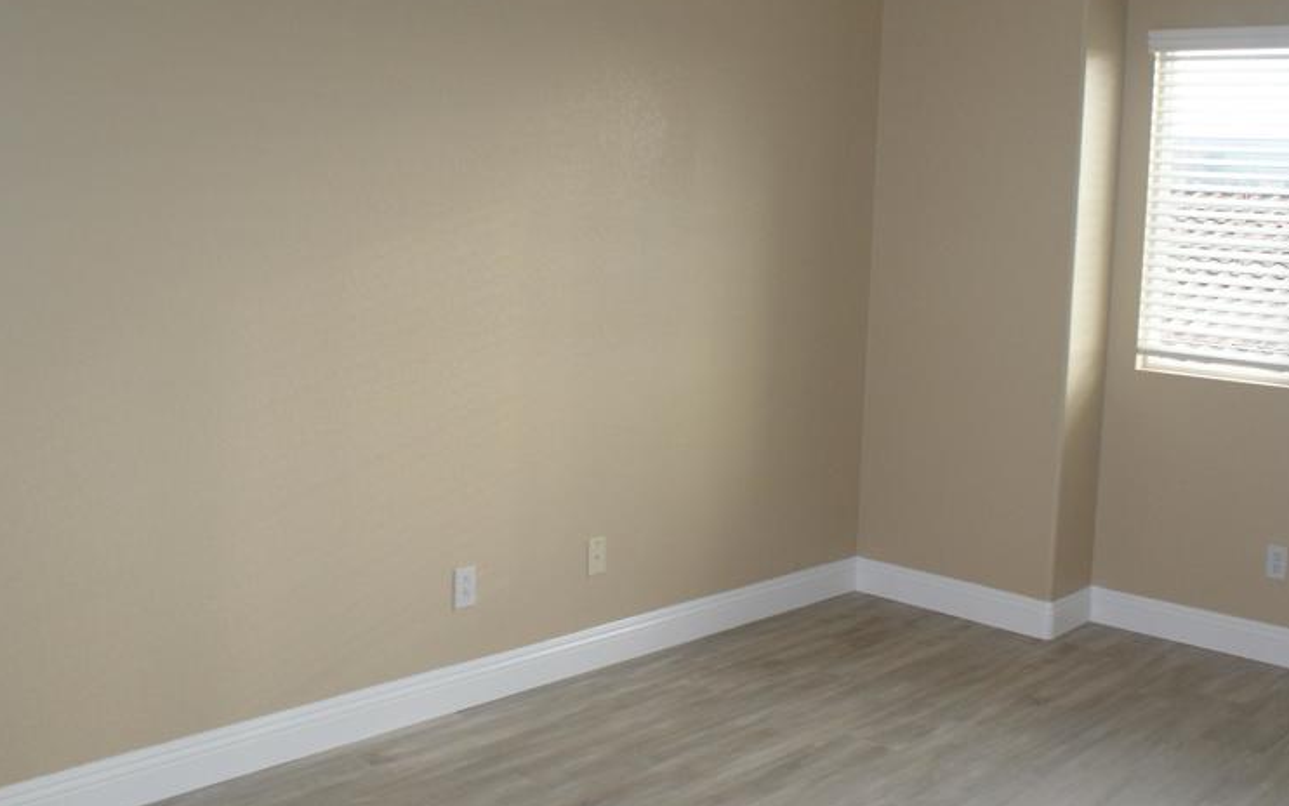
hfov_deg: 51.0
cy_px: 322
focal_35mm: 38
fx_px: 1335
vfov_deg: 33.5
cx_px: 801
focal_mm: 18
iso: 400
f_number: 5.6
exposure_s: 1/80
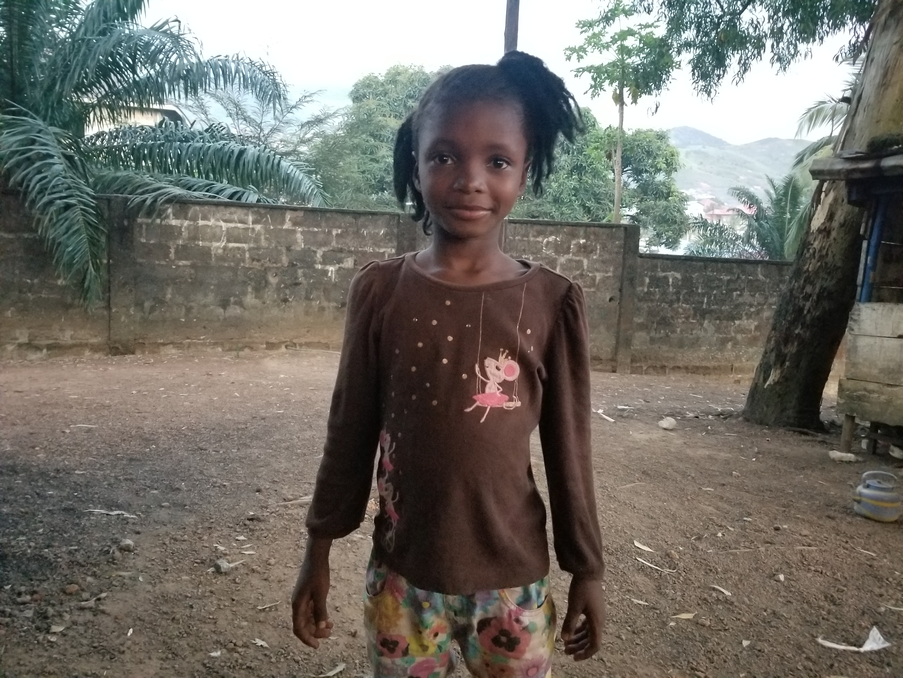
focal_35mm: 26
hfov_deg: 67.3
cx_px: 452
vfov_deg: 53.1
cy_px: 339
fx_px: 678
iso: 1000
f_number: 1.7
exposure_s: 1/10
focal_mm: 4.25
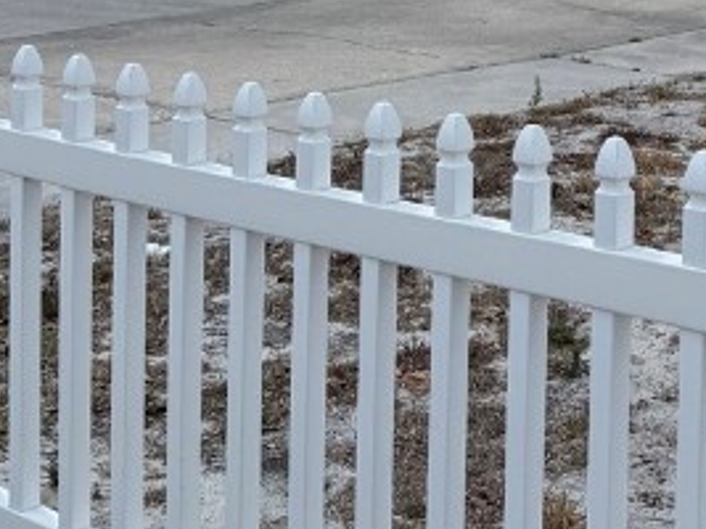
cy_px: -169
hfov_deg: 20.8
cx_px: 658
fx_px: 1876
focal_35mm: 92
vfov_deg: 15.3
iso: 80
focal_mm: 6.76
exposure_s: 1/6410
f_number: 1.78
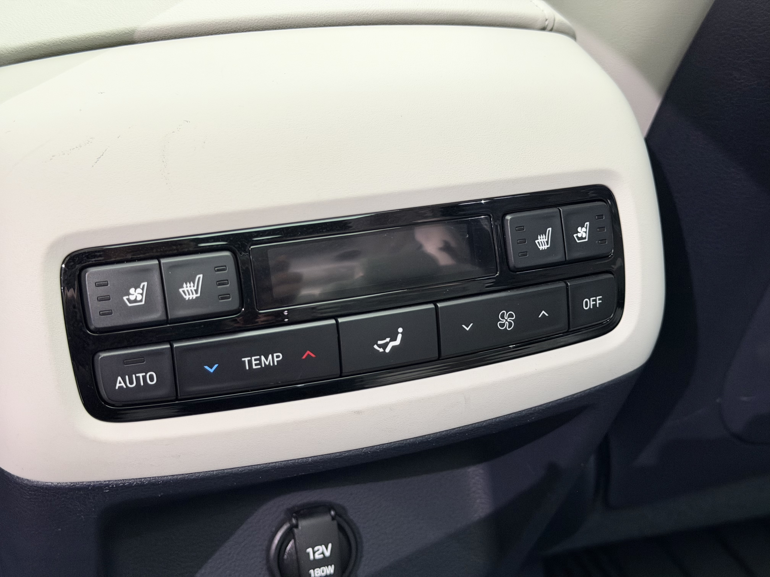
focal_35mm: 48
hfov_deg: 39.7
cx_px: 385
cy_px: 288
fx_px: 1068
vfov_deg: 30.3
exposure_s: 1/40
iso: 400
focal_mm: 6.76
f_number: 1.78
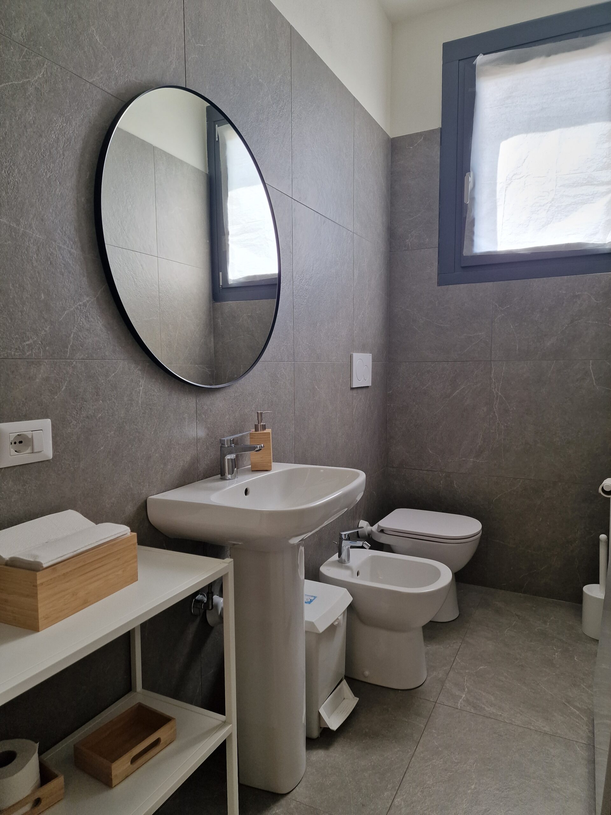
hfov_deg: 58.9
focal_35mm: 23
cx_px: 306
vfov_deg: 73.9
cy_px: 408
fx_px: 541
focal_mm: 6.4
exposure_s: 1/180
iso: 64
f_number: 1.8
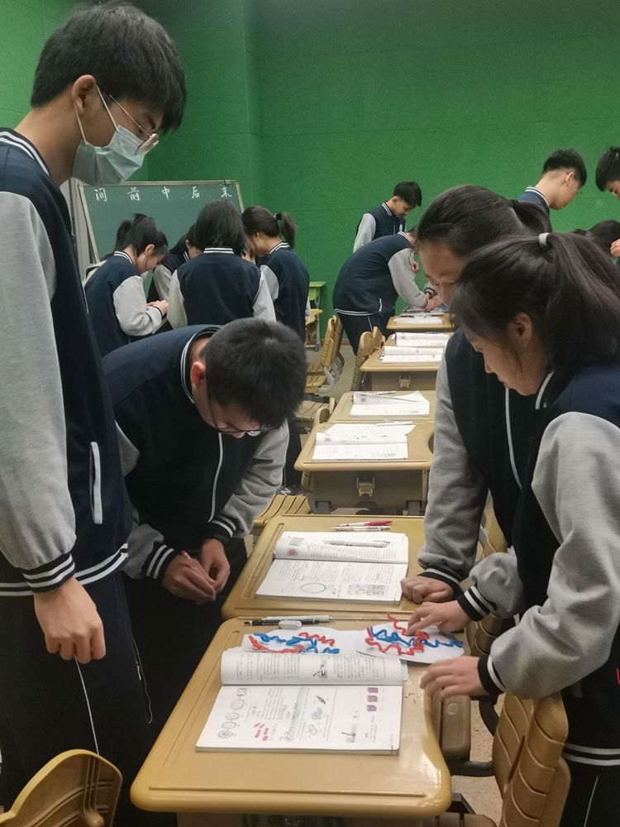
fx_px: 1003
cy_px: 414
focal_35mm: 42
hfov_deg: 34.3
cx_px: 310
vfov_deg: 44.8
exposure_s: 1/50
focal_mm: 4.75
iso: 200
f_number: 1.8
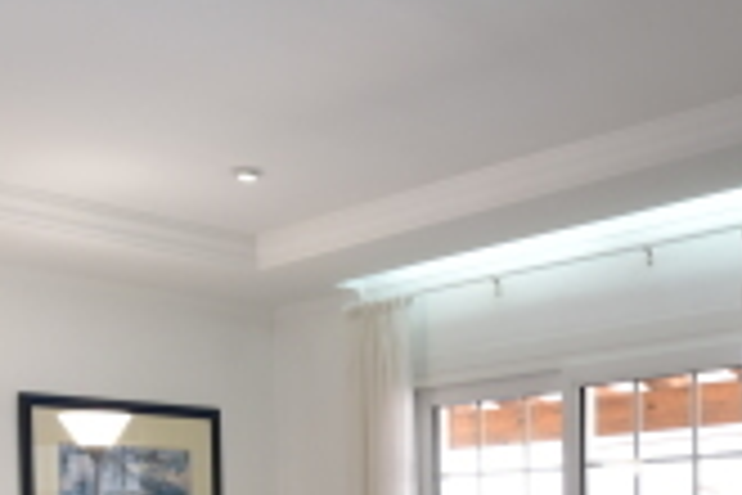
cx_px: 445
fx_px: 1154
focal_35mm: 56
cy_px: 632
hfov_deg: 35.5
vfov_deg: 21.9
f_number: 9
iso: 100
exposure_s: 1/5
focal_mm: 12
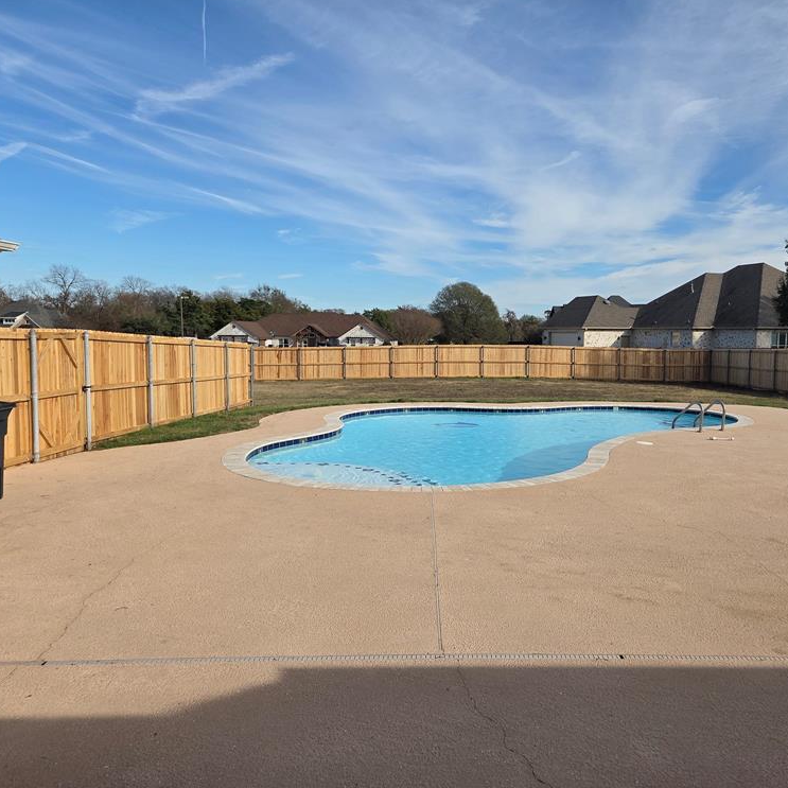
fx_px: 721
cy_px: 398
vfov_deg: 57.3
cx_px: 465
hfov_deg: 56.9
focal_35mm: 28
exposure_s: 1/6618
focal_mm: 5.4
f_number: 1.8
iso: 80
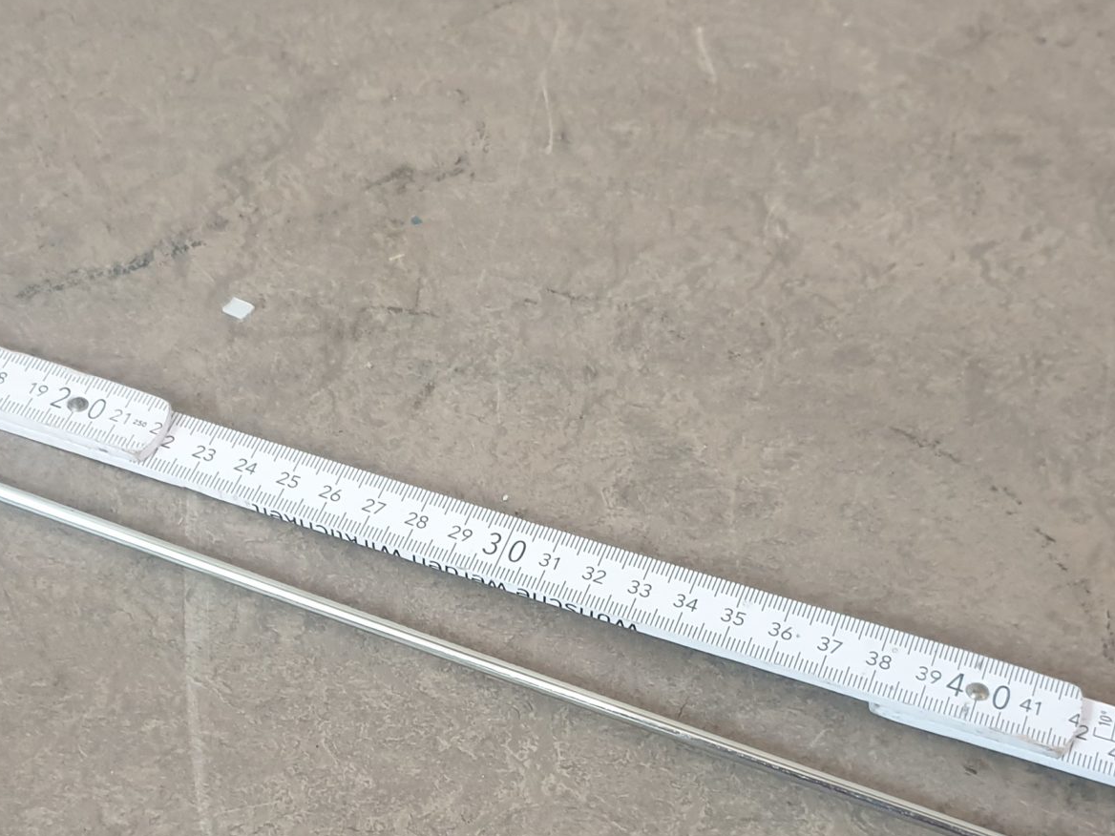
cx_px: 446
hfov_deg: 33.7
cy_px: 735
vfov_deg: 25.0
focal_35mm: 57
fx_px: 1836
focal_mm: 4.3
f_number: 1.5
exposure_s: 1/50
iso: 250
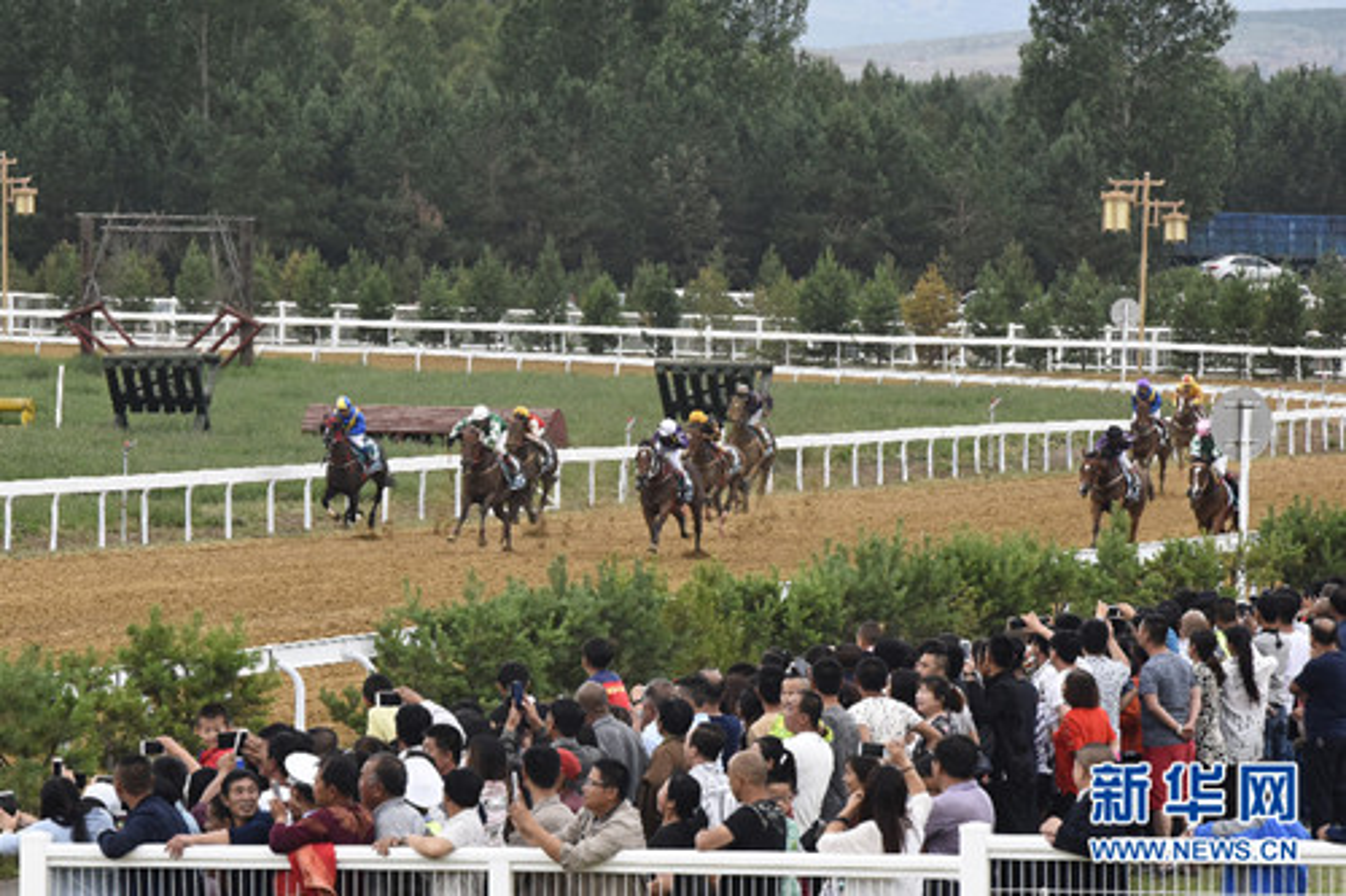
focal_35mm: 200
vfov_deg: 6.9
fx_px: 7475
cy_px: 448
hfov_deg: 10.3
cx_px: 673
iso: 1250
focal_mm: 200
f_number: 11
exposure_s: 1/800
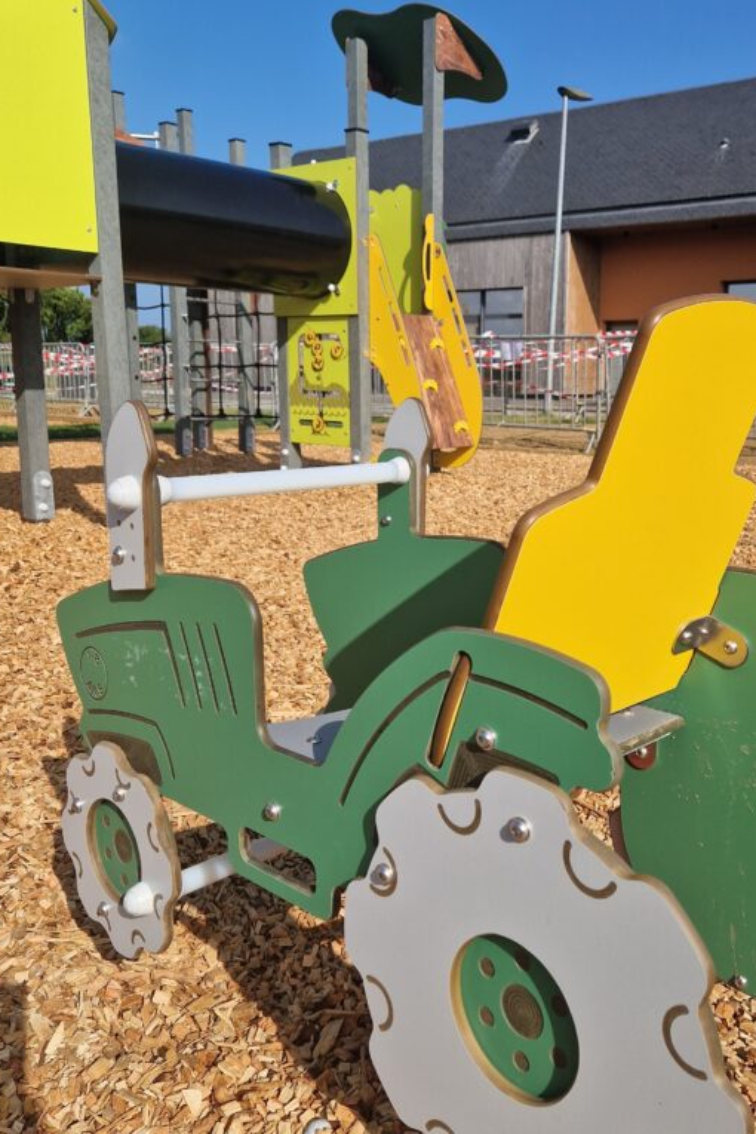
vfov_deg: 58.7
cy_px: 566
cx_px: 476
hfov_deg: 40.8
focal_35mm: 32
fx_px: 1008
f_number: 1.8
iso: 50
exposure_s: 1/2072
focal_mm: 5.4
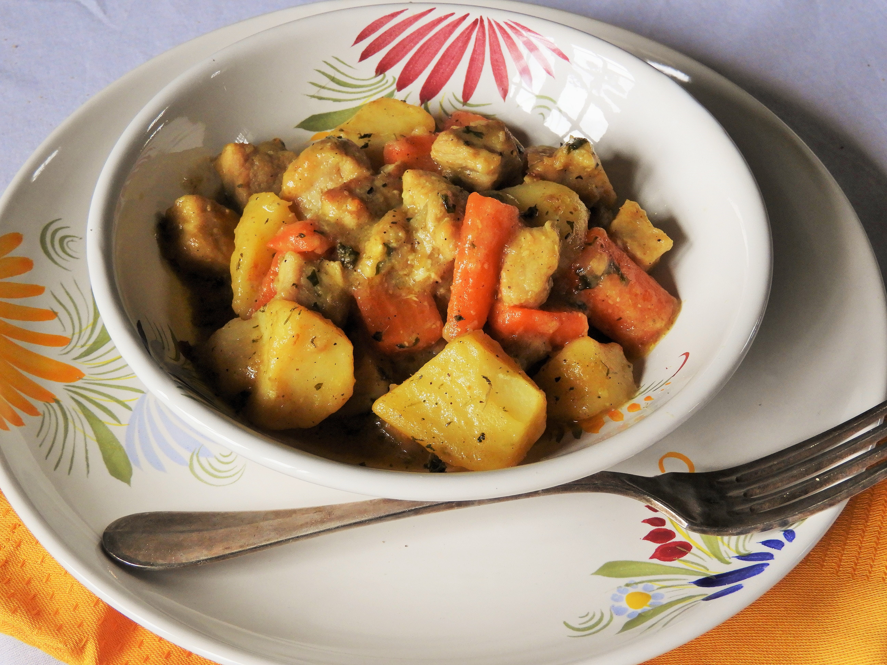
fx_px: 1537
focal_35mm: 60
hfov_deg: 32.2
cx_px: 444
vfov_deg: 24.4
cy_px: 332
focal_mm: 10.7
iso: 280
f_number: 4.2
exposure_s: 1/30
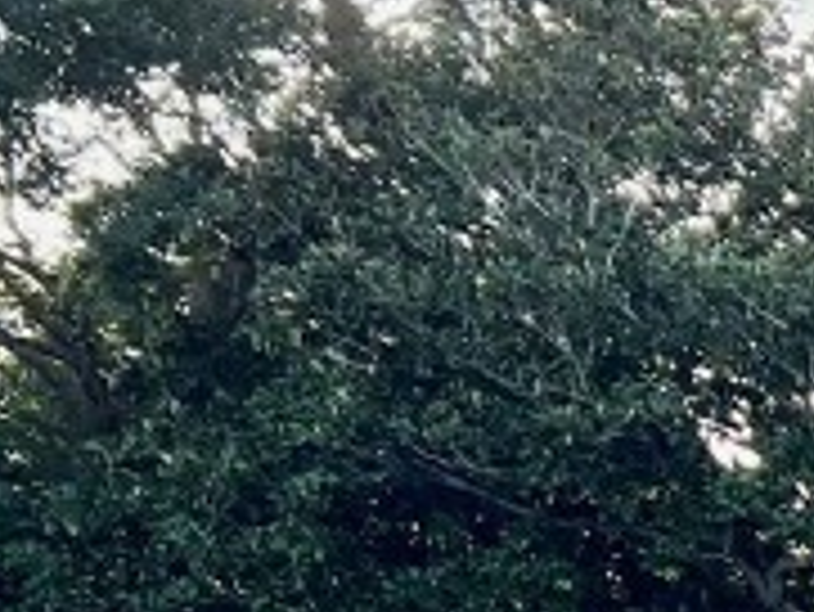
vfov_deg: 9.7
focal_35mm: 147
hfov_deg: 11.7
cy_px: 1053
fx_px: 3459
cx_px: 1736
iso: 50
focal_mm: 5.7
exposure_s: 1/1171
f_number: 1.5
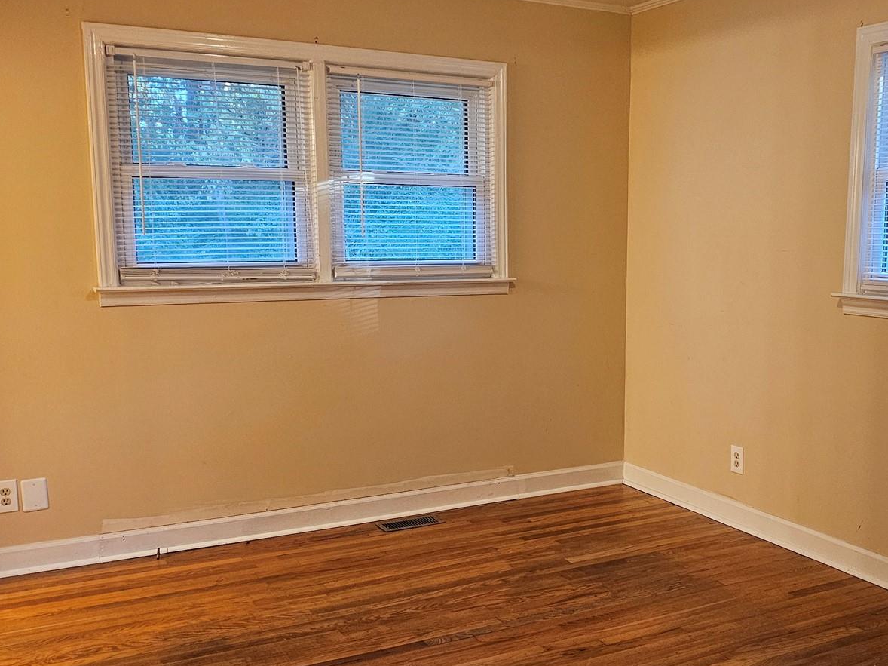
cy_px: 367
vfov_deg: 35.9
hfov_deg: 46.2
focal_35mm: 40
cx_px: 579
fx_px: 1026
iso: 800
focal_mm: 6.3
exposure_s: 1/120
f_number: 1.7
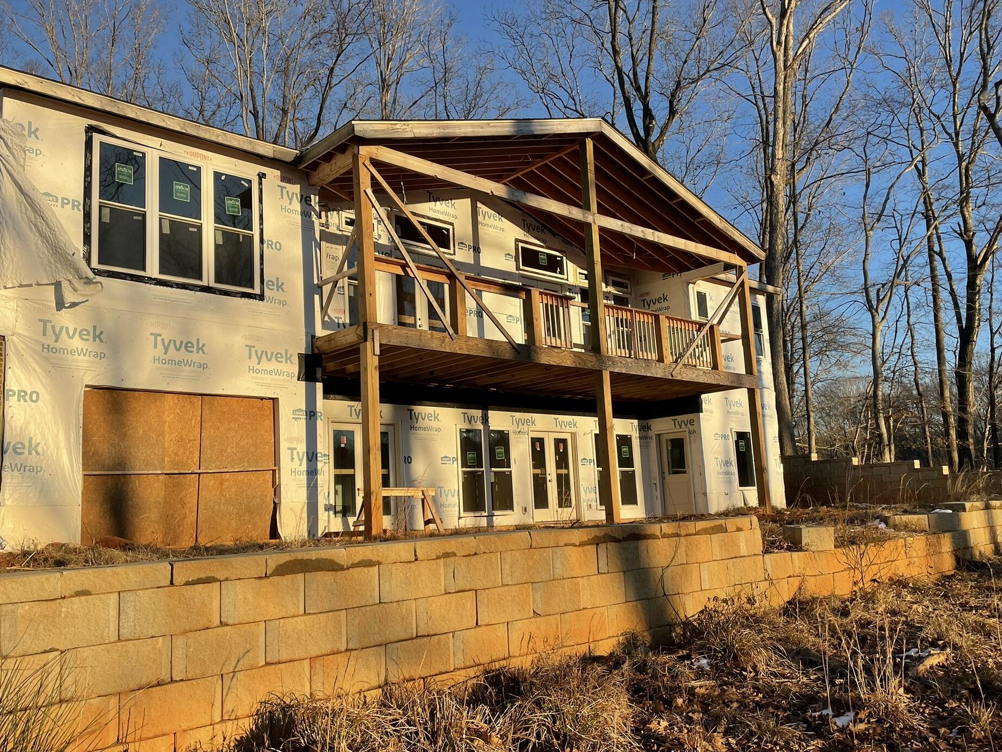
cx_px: 444
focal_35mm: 29
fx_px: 839
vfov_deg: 48.2
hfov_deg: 61.5
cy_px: 388
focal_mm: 4.2
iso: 32
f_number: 1.6
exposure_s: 1/1949
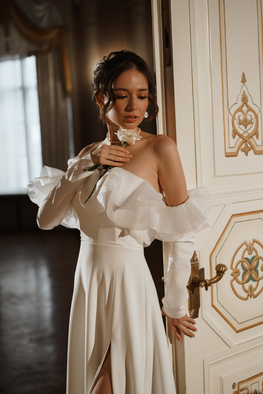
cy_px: 197
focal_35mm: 55
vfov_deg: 36.2
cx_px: 132
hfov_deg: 24.6
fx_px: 602
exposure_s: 1/125
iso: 1000
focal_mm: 55
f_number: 2.8
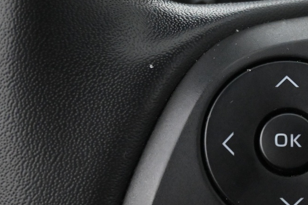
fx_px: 869
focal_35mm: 102
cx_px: 360
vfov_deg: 13.3
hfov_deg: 19.1
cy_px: 188
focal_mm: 27.5
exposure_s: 1/40
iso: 6400
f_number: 4.5
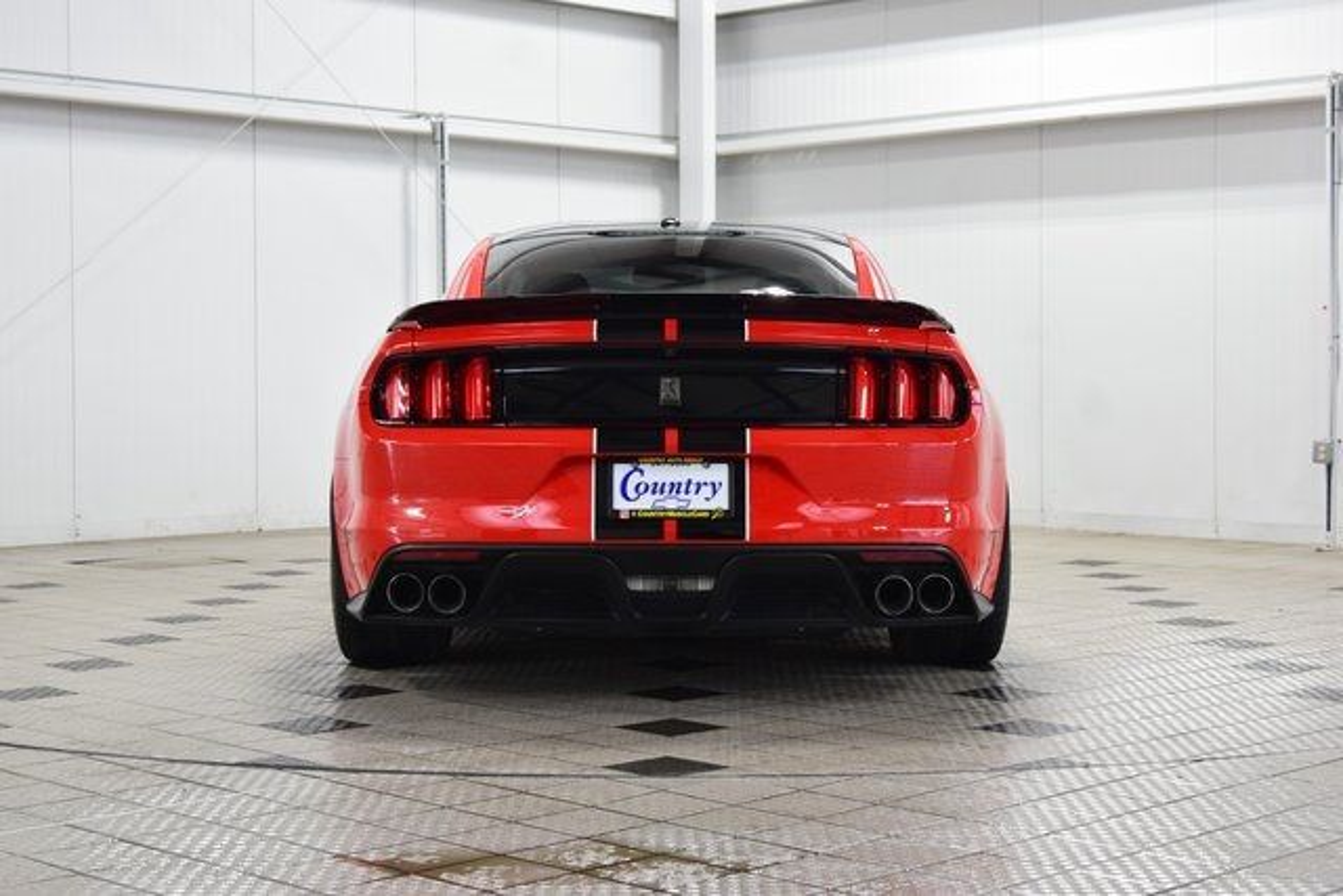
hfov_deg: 33.4
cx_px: 672
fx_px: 2239
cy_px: 448
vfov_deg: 22.6
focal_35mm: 60
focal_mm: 40
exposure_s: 1/60
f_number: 5.6
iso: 1600
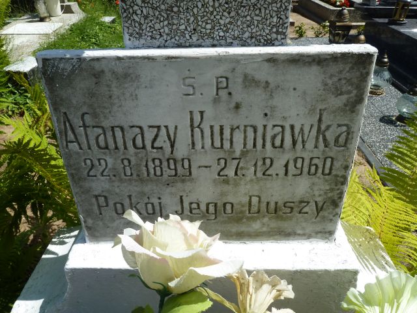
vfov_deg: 54.9
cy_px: 156
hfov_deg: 69.4
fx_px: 301
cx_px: 208
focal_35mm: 25
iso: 80
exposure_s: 1/400
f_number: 5
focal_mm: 4.1
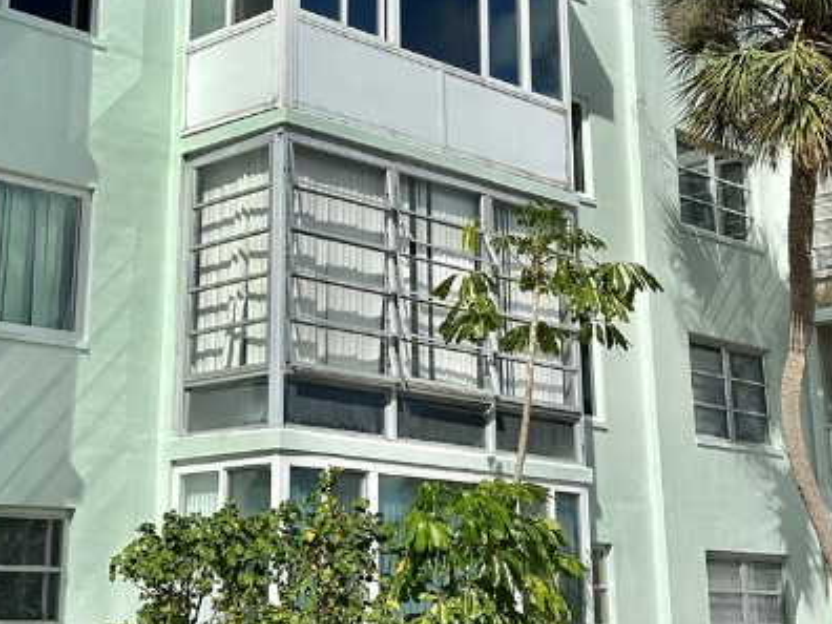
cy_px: 126
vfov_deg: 23.3
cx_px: 311
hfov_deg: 31.1
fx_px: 1490
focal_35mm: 62
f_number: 1.78
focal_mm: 6.86
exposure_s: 1/10753
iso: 80
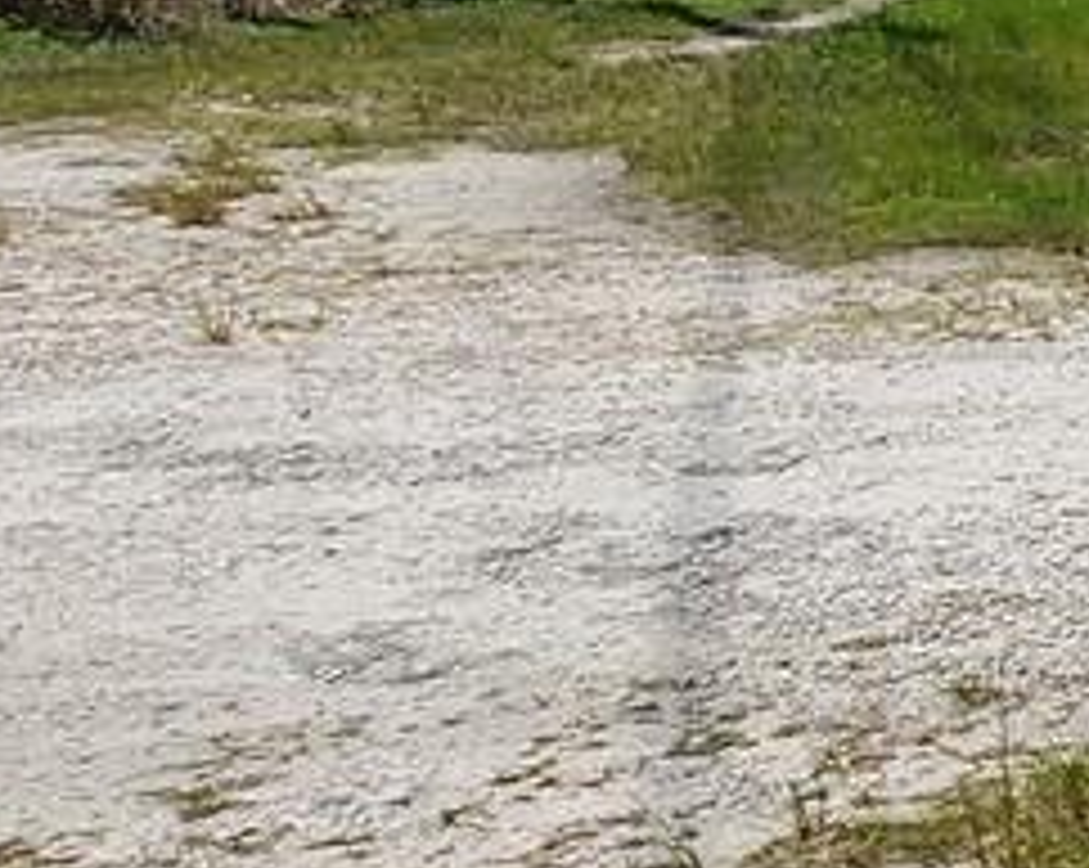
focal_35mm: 84
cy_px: -198
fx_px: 2704
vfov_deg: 17.3
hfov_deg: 13.2
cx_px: 2902
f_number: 2.2
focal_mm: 2.2
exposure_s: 1/2812
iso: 50
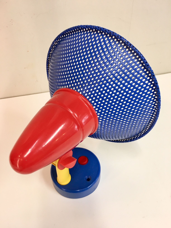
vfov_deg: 61.7
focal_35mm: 29
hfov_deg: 48.2
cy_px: 114
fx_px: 191
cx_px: 86
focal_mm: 4.15
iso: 80
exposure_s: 1/33
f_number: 2.2
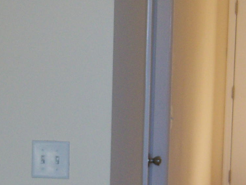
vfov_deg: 10.3
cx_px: 112
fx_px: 1024
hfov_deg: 13.7
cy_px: 145
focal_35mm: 144
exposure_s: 1/60
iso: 80
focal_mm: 7.5
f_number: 2.8
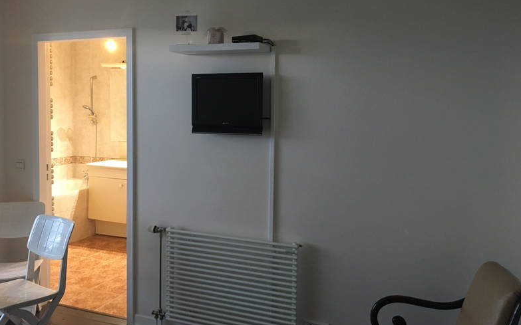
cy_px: 136
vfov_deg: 40.5
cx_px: 261
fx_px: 440
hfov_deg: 61.2
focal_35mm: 31
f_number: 2.2
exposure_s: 1/33
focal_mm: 4.15
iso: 200
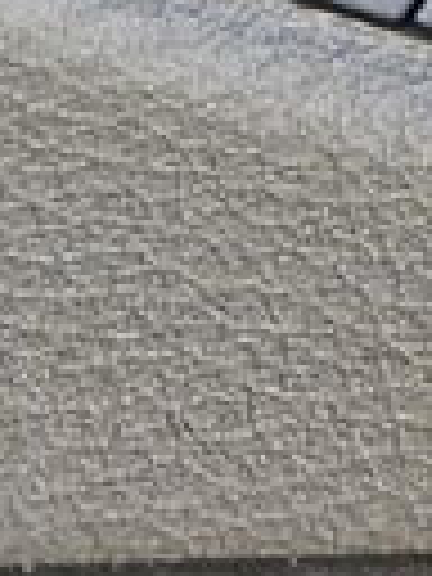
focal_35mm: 182
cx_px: 236
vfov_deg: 10.4
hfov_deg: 8.2
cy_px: -351
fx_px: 3028
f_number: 1.8
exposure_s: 1/33
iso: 500
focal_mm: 5.54
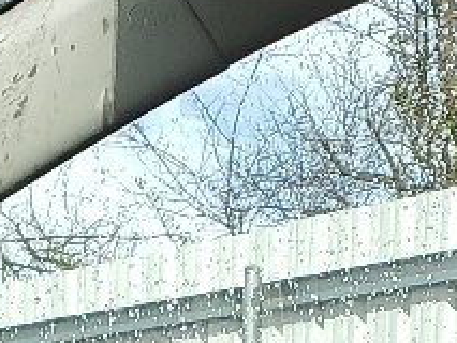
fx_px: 2576
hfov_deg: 10.1
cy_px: 1153
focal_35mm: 195
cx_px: 105
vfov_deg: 6.7
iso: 50
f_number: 1.5
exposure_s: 1/1667
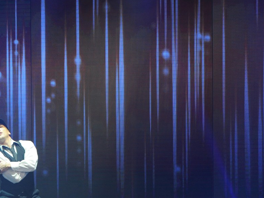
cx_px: -36
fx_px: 2158
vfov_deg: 5.2
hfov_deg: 7.0
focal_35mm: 283
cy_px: 191
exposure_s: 1/250
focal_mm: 120
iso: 800
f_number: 5.6
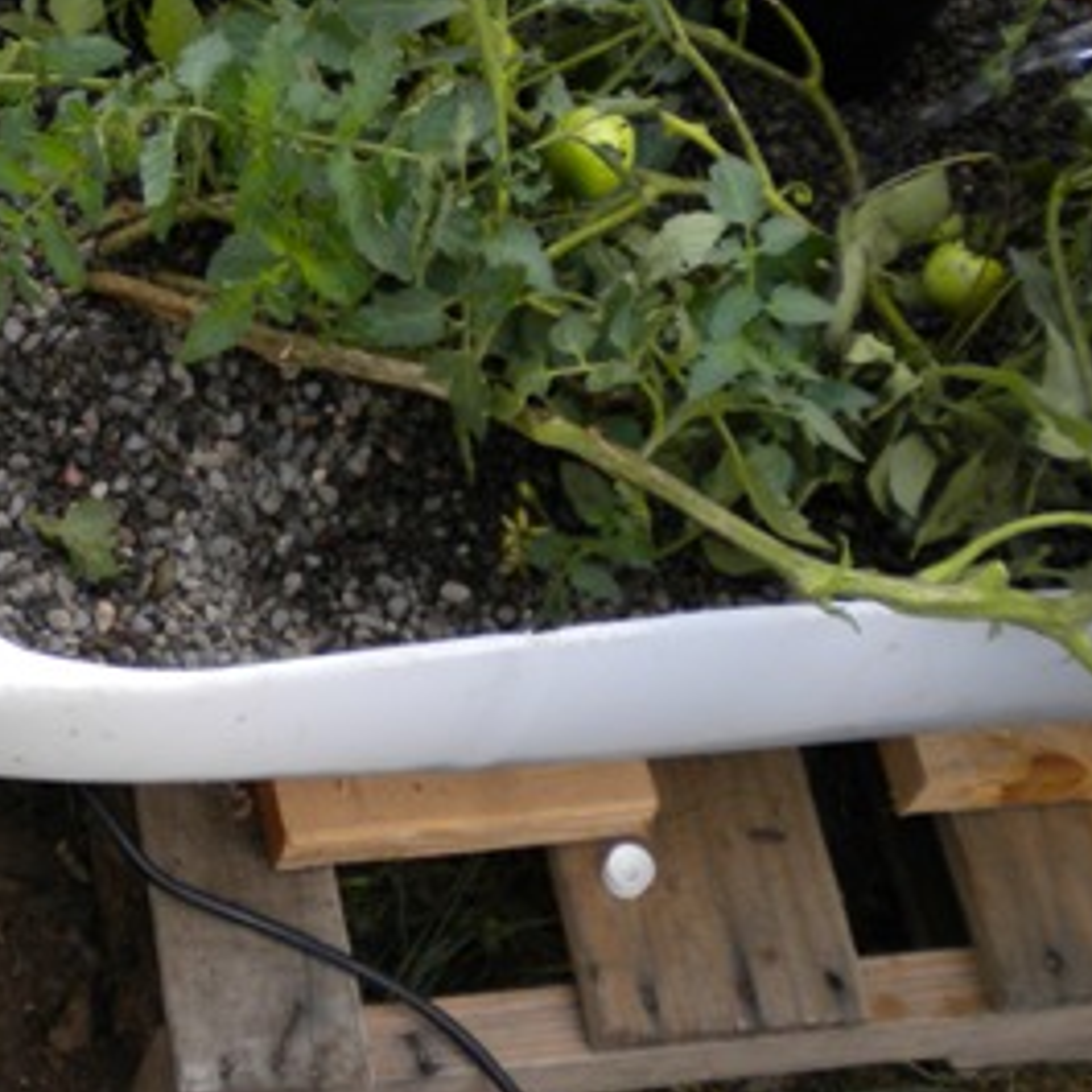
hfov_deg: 22.5
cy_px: 235
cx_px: 272
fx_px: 2712
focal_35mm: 76
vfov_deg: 22.5
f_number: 3.1
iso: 80
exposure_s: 1/96.7
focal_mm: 6.3
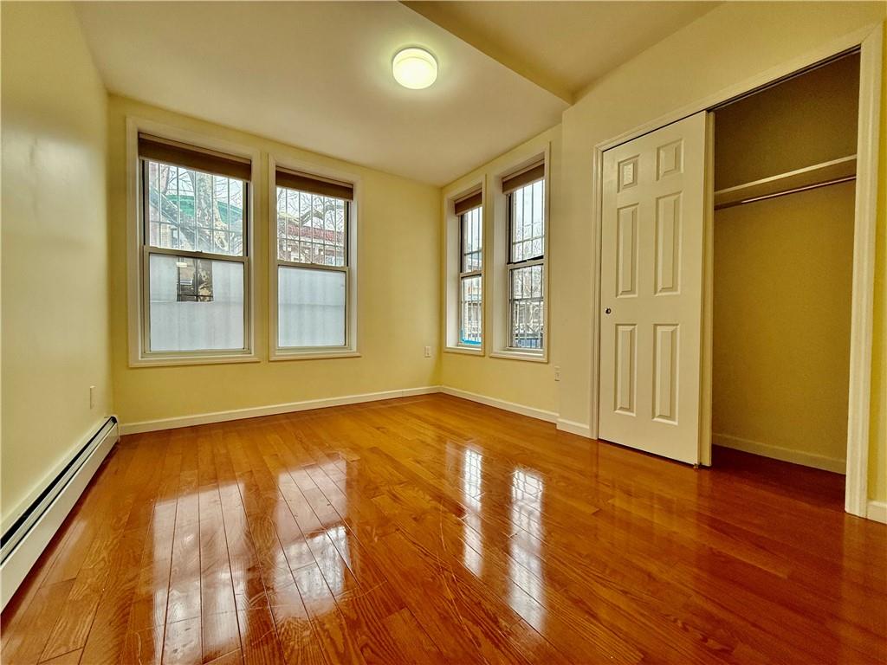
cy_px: 332
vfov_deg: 85.7
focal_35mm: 14
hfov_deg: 102.1
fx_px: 359
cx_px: 444
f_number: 2.2
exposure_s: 1/120
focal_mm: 2.22
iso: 200
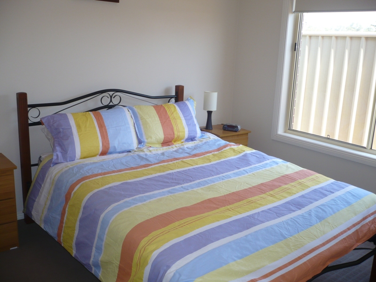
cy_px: 141
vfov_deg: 40.7
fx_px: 380
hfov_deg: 52.6
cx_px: 188
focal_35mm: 35
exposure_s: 1/60
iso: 100
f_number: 2.8
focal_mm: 5.8
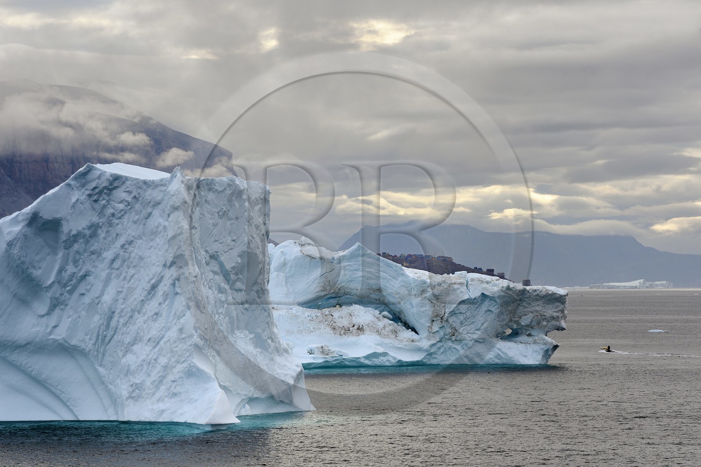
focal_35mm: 150
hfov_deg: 13.7
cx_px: 350
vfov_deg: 9.1
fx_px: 2920
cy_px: 234
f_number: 7.1
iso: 200
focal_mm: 150
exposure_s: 1/320
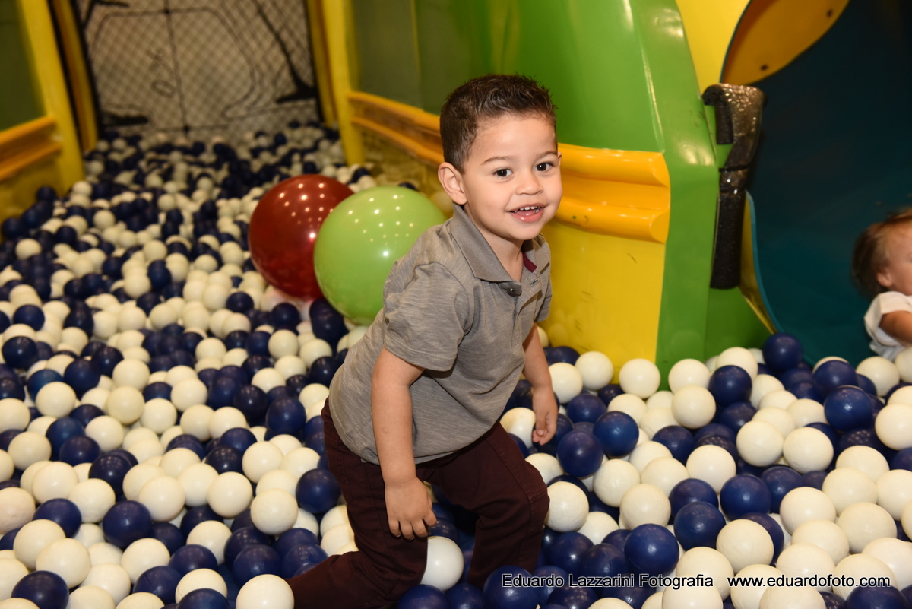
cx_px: 456
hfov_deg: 44.5
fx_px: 1115
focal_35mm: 44
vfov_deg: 30.5
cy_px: 304
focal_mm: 44
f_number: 3.5
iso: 1000
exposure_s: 1/200
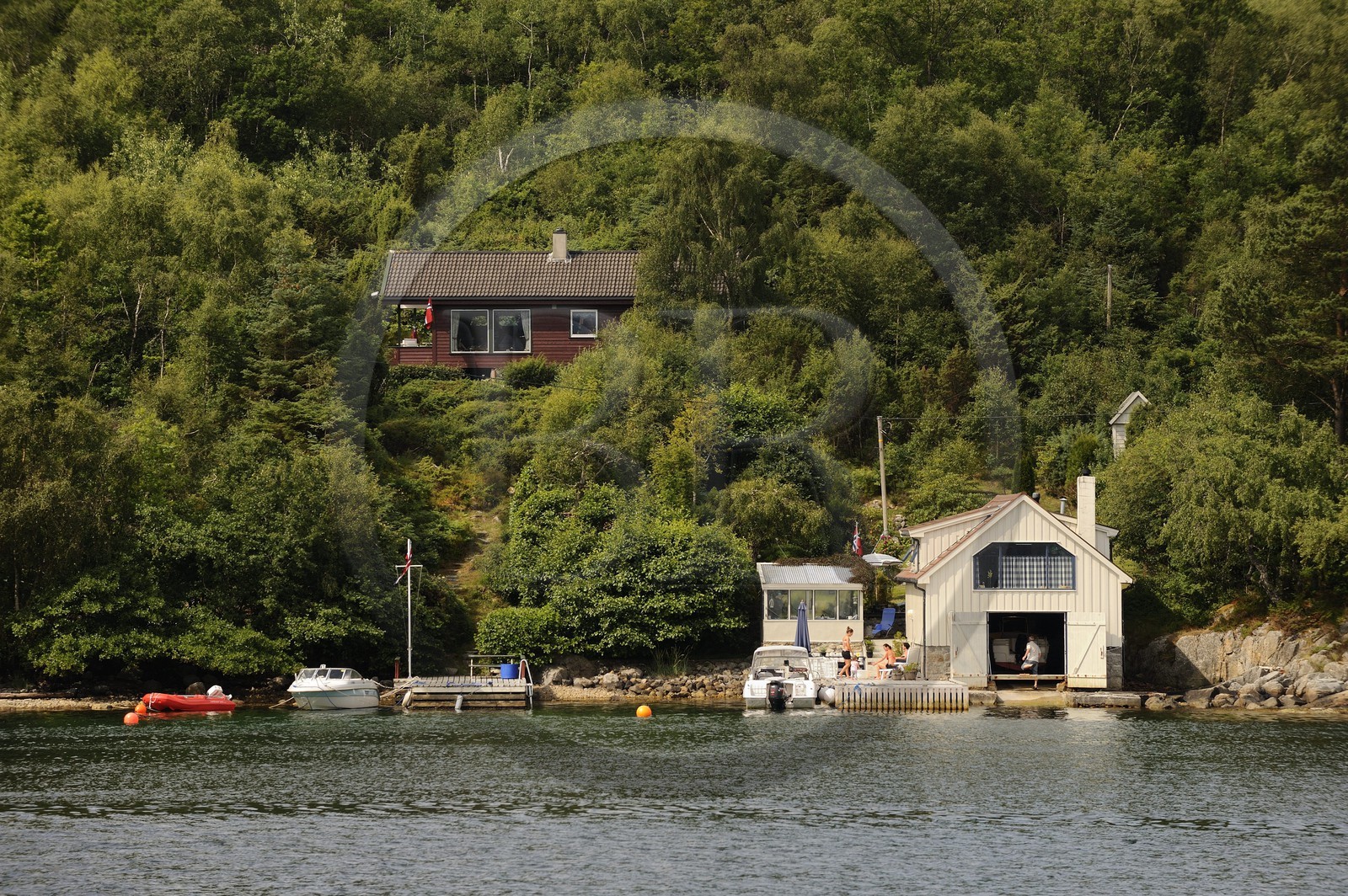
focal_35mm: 200
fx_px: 7483
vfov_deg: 6.9
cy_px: 448
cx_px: 674
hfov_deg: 10.3
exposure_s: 1/640
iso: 400
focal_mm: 200
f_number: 8
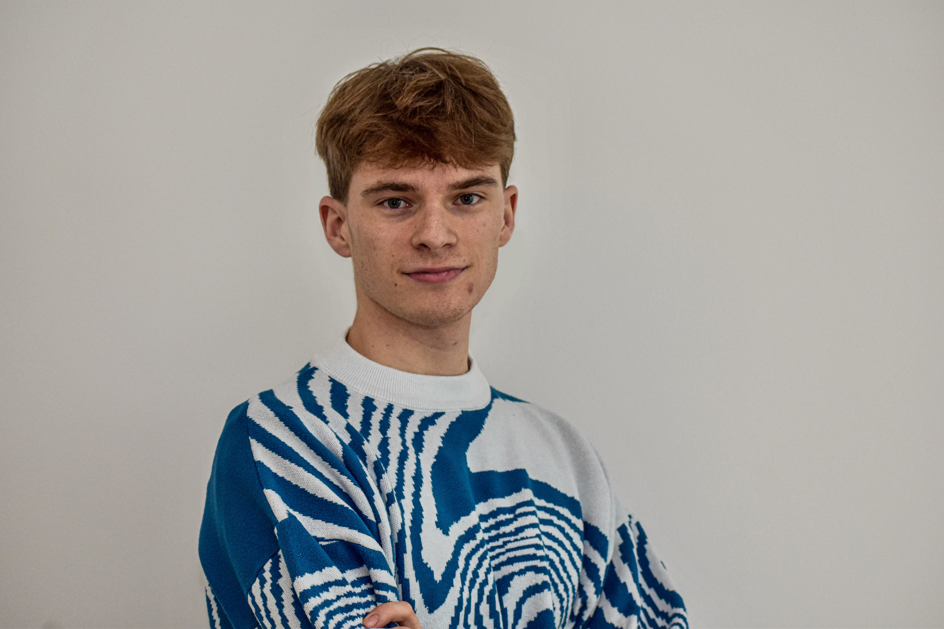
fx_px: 2753
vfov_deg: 13.0
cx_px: 472
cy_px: 314
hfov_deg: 19.5
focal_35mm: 105
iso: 800
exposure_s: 1/125
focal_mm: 70
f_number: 5.6
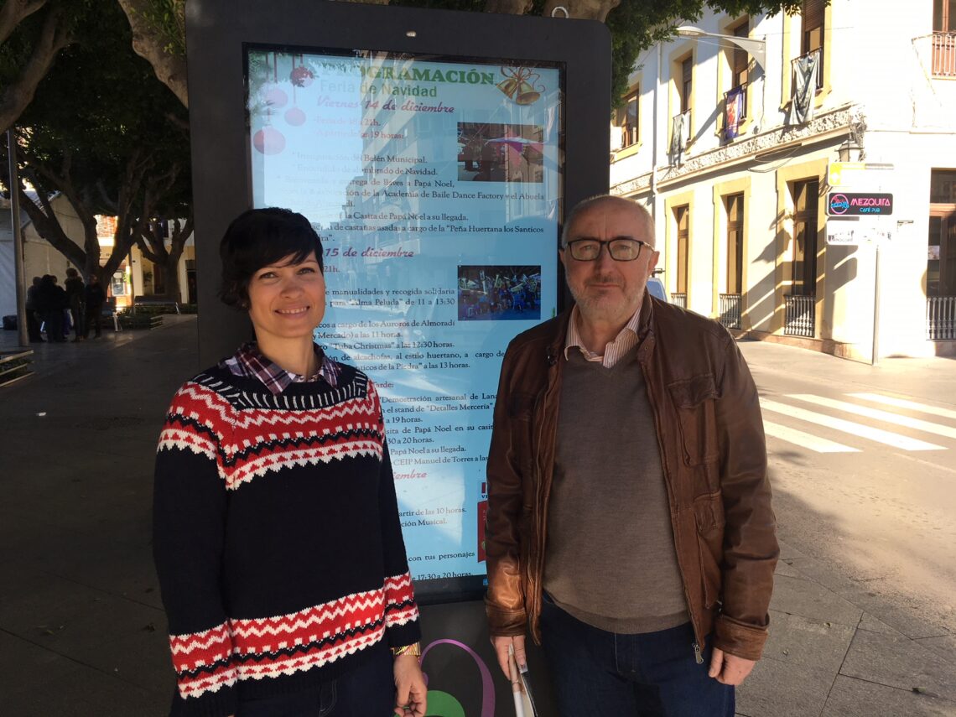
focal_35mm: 29
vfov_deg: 48.2
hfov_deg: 61.7
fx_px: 801
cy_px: 358
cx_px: 478
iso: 25
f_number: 2.2
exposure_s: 1/381
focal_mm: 4.15
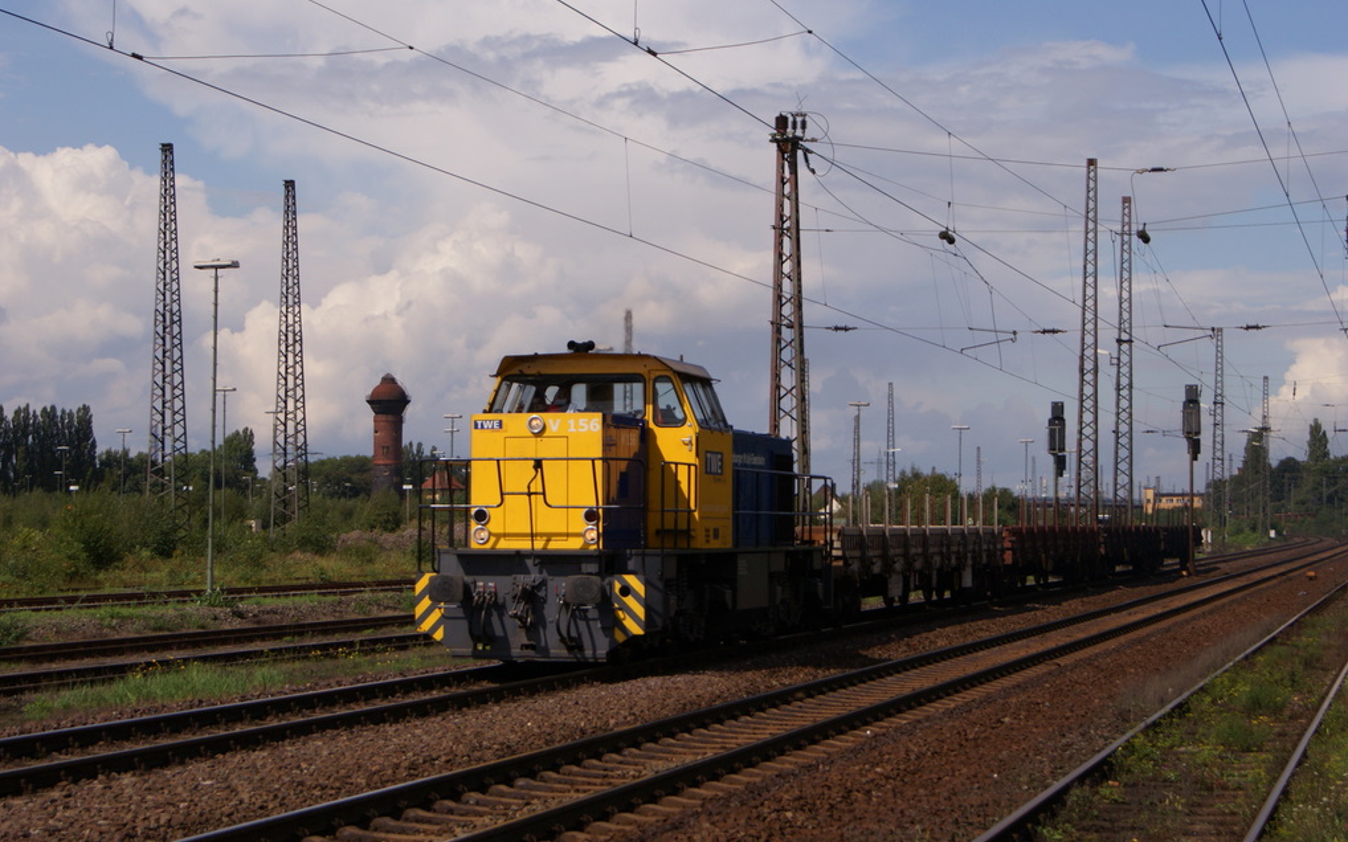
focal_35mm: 77
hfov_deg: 26.8
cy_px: 409
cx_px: 674
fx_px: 2828
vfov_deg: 16.9
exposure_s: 1/1250
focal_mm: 50
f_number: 10
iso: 200
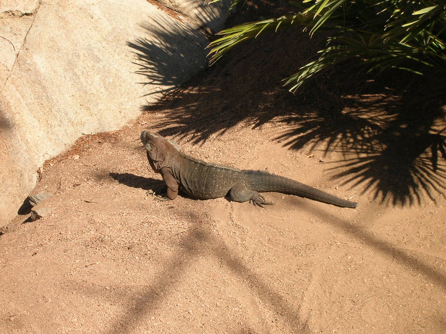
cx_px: 223
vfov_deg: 14.5
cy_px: 167
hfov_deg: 19.3
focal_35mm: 102
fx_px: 1313
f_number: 8.2
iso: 50
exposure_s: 1/95.8
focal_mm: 17.1
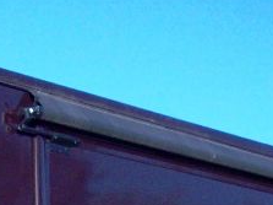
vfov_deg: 7.2
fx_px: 1569
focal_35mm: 199
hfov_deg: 9.9
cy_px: 392
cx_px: 55
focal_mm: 6.2
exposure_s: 1/245
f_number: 5.6
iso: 80
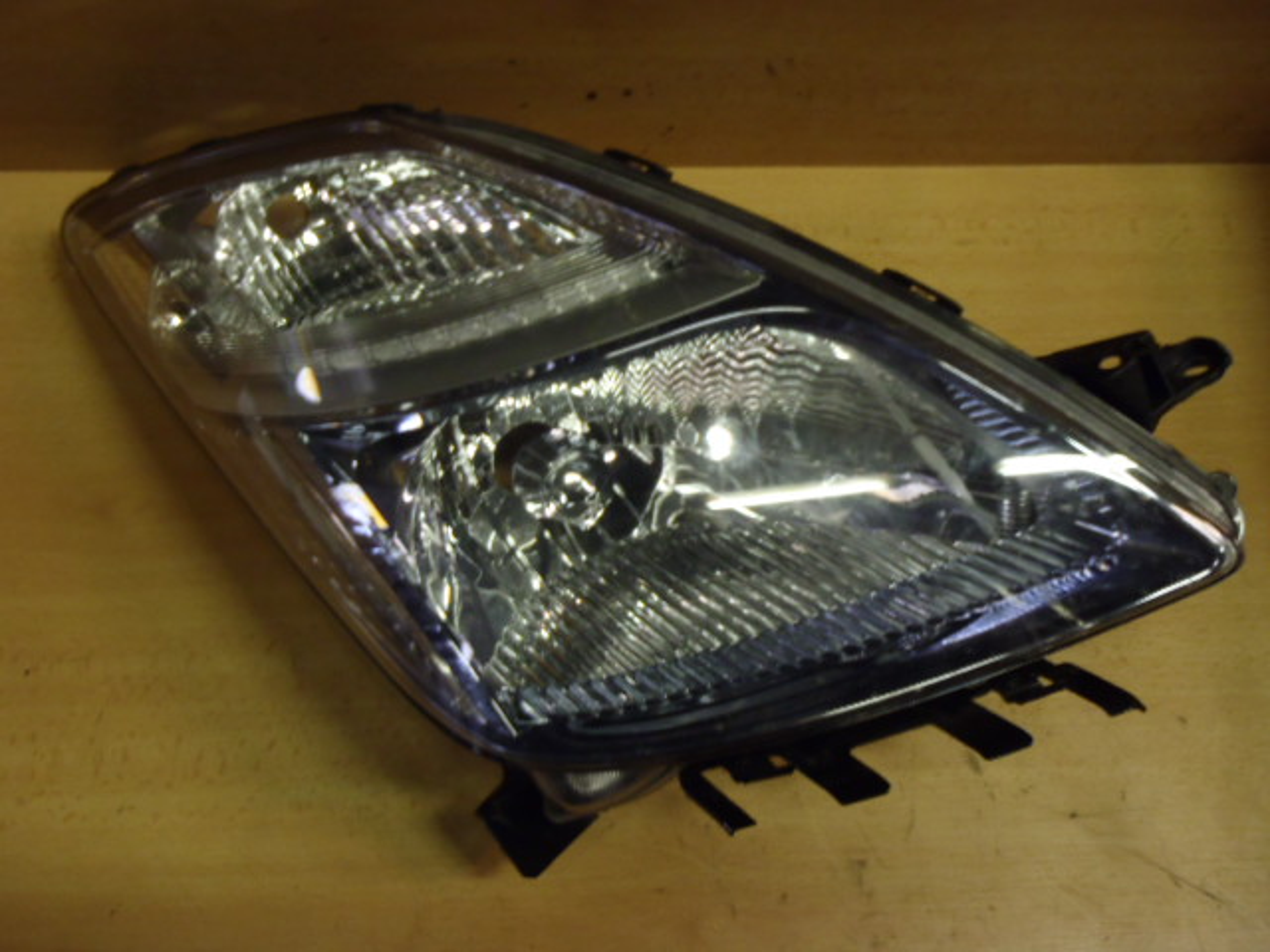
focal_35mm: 38
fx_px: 1394
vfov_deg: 37.7
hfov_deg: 49.0
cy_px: 476
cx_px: 635
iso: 250
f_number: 4.6
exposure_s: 1/4
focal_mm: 6.83
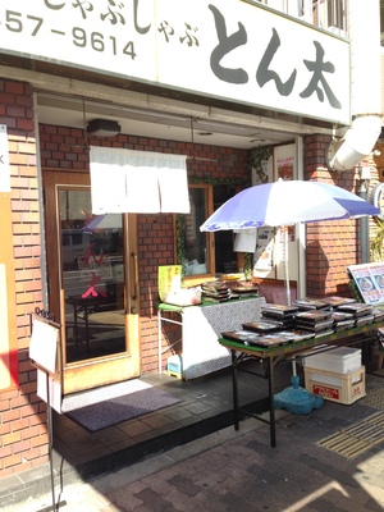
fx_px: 488
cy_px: 256
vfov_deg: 55.4
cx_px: 192
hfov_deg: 42.9
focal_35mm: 33
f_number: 2.4
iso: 50
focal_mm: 4.12
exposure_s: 1/350
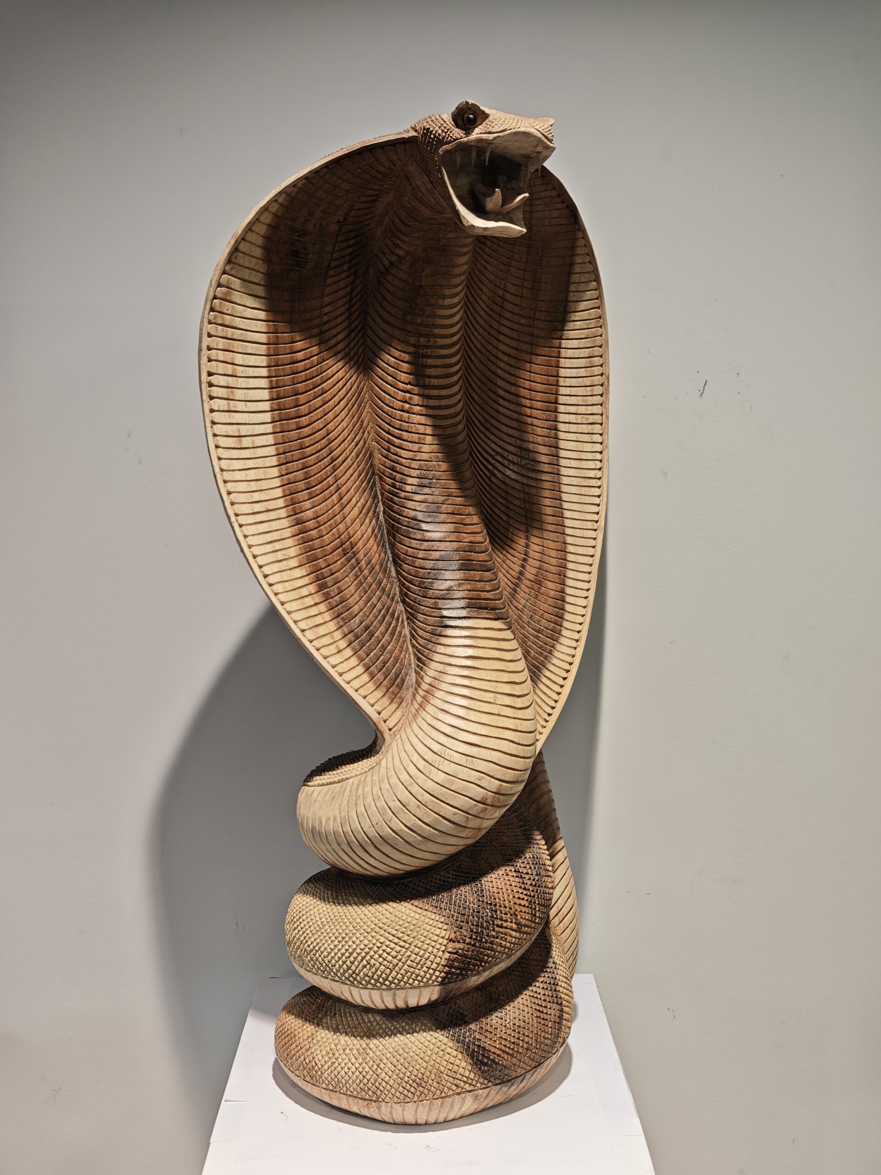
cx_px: 440
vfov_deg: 52.6
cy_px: 588
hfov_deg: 40.7
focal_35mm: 35
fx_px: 1188
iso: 200
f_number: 1.63
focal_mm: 8.72
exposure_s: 1/100
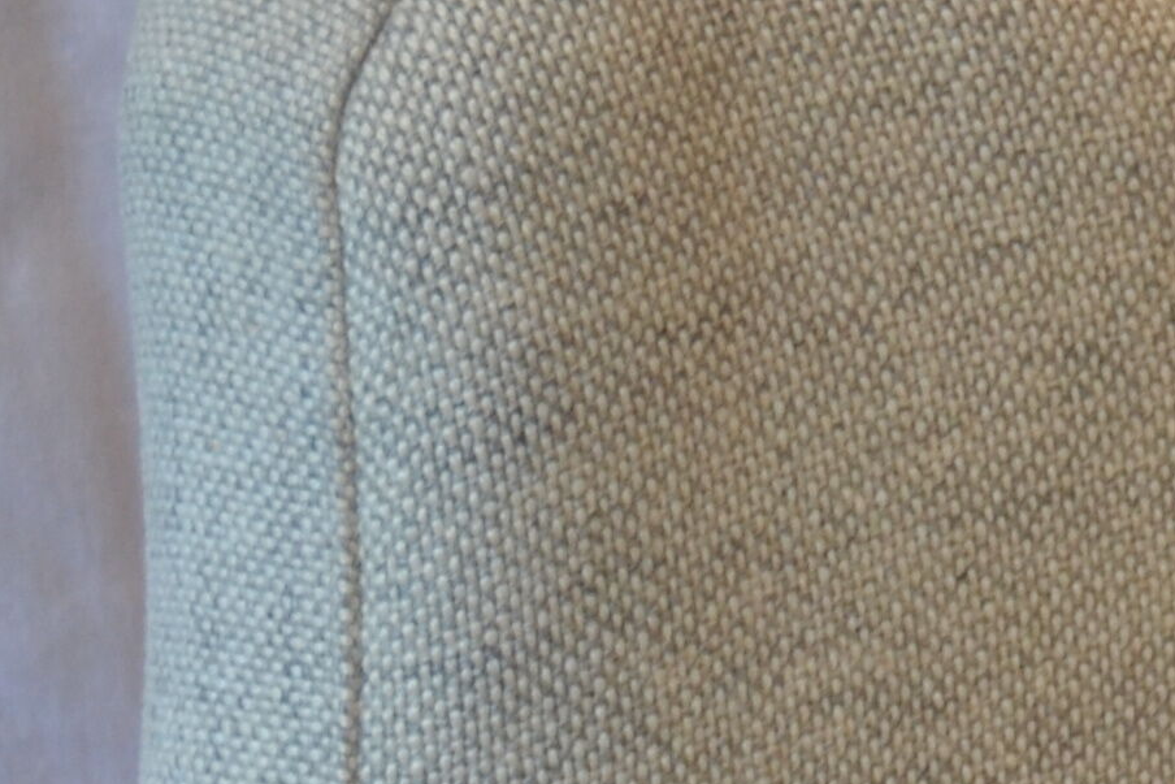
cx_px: 2971
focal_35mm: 268
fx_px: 8733
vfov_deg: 5.0
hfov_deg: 7.2
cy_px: 1559
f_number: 5
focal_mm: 35
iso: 400
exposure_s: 1/20
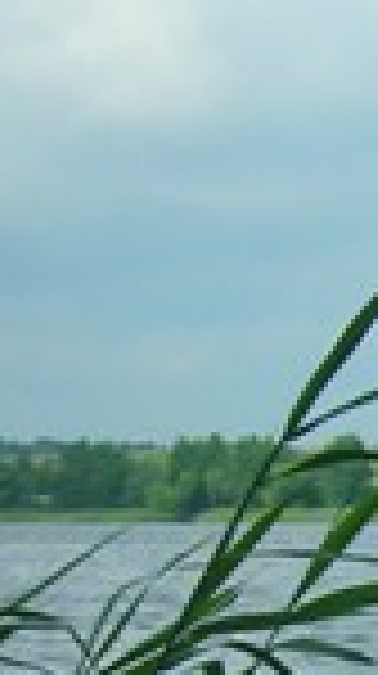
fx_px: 3951
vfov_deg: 9.5
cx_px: 1256
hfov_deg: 5.1
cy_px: 981
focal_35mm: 221
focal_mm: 6.3
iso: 50
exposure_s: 1/180
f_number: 6.4
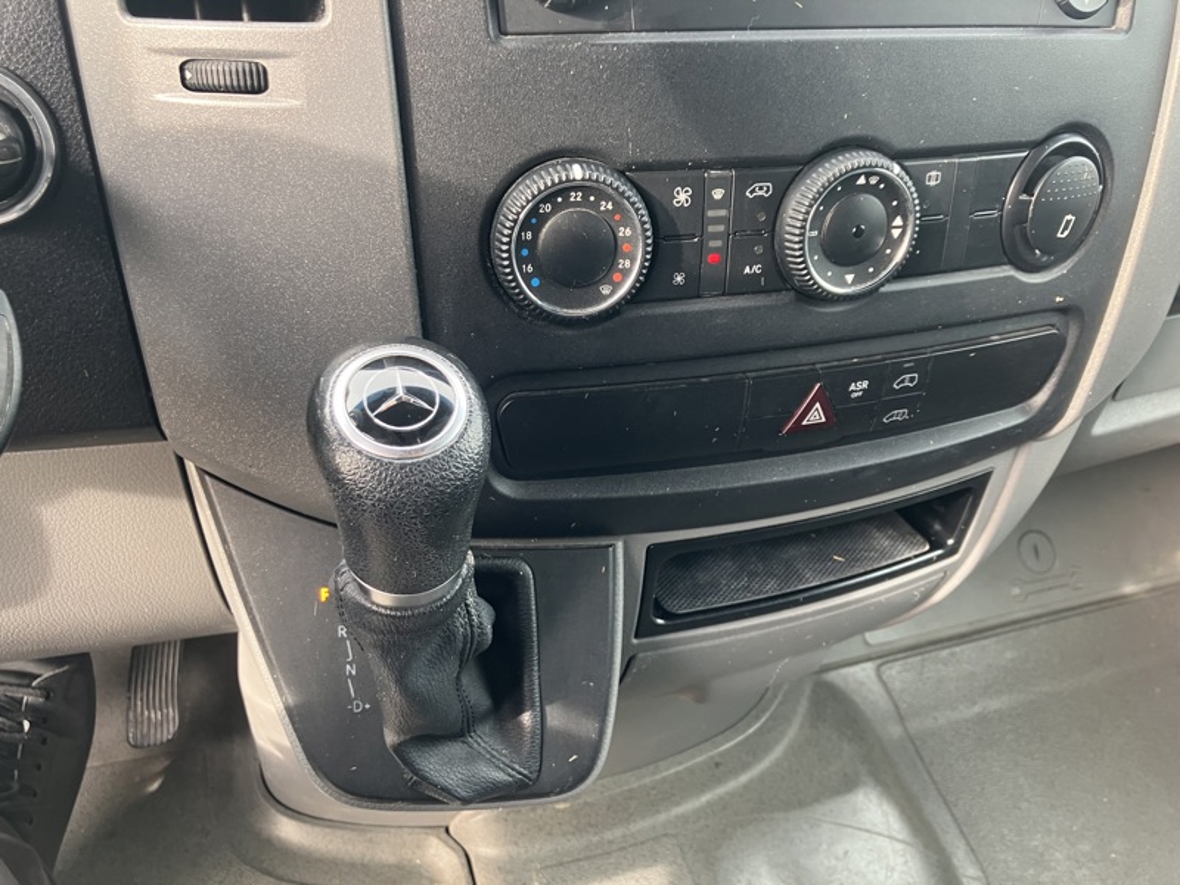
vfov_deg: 49.7
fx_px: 954
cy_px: 442
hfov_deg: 63.4
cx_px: 590
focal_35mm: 28
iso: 64
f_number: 1.8
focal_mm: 3.99
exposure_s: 1/50
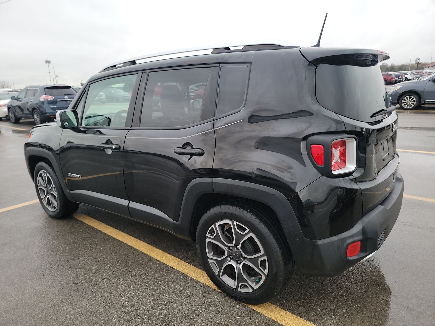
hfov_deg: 71.6
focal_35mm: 24
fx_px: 302
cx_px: 218
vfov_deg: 56.8
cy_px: 163
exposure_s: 1/59
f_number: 1.8
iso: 128
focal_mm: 6.7
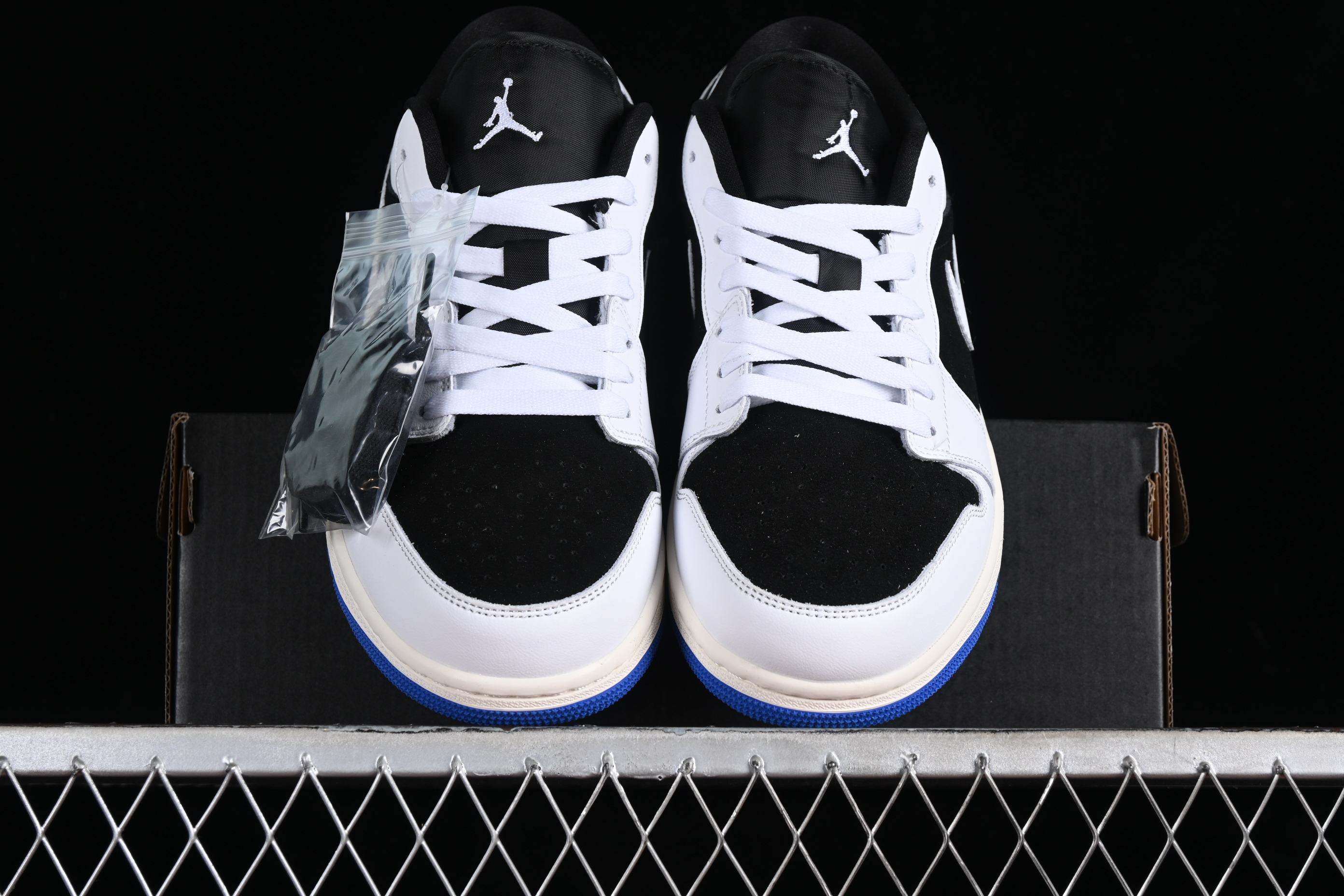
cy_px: 448
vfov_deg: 18.2
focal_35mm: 75
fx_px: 2800
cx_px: 672
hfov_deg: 27.0
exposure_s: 1/60
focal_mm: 50
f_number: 7.1
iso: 160
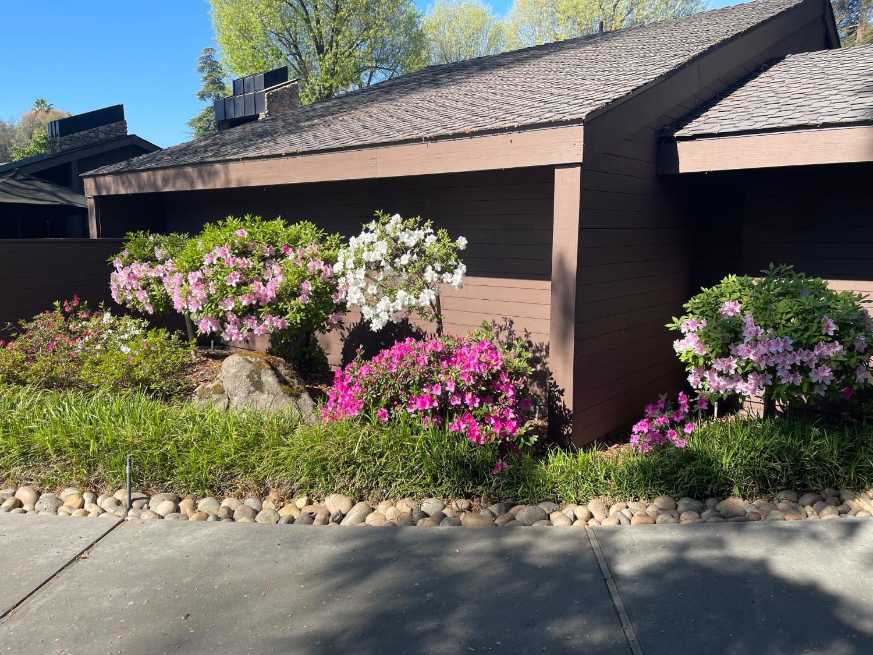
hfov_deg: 69.4
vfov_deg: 54.9
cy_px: 328
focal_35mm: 25
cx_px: 436
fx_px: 630
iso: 32
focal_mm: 5.1
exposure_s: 1/1475
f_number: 1.6
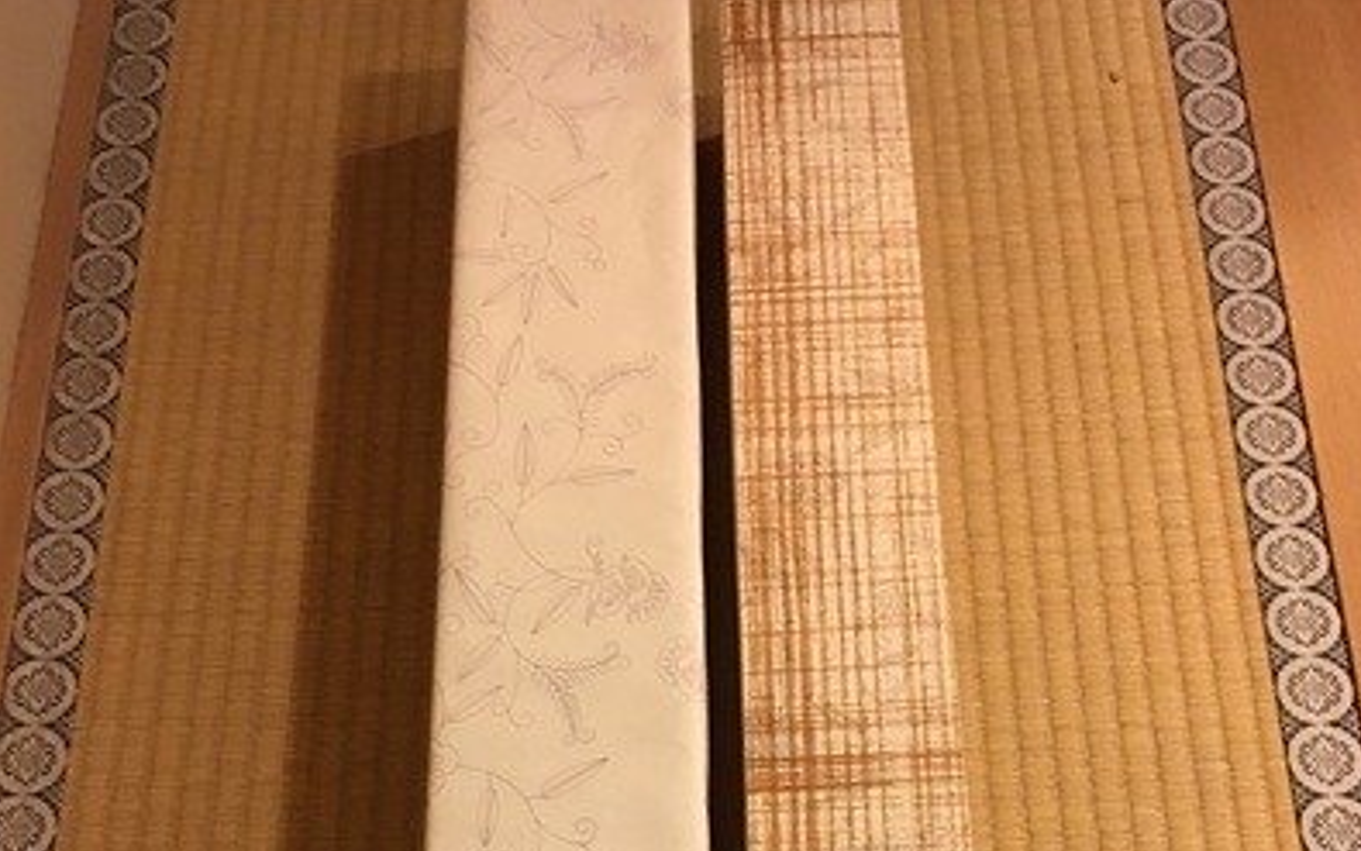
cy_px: 868
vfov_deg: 28.5
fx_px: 1558
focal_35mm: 42
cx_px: 691
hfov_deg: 47.2
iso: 64
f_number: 2.2
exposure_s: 1/4
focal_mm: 4.15
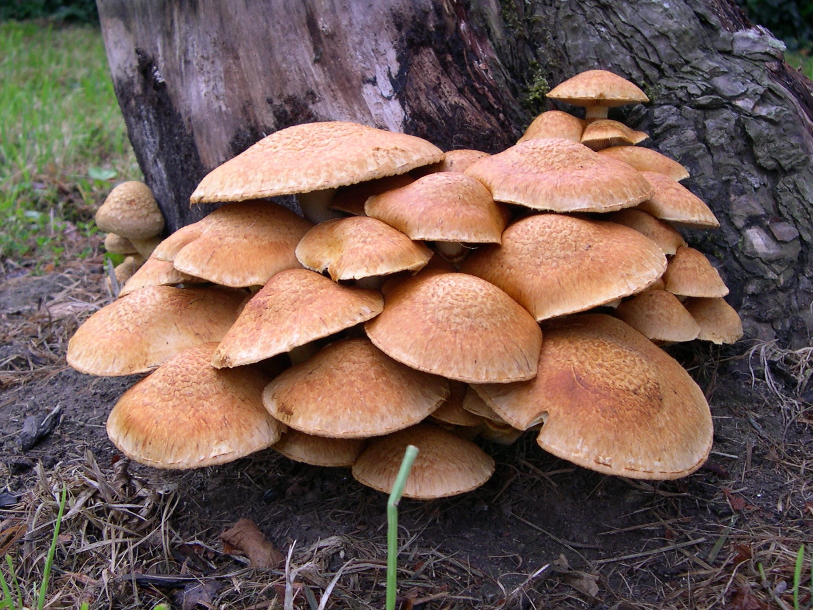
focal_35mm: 38
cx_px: 406
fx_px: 892
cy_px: 305
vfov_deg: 37.7
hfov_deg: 49.0
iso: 100
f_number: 2.8
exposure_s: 1/38
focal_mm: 8
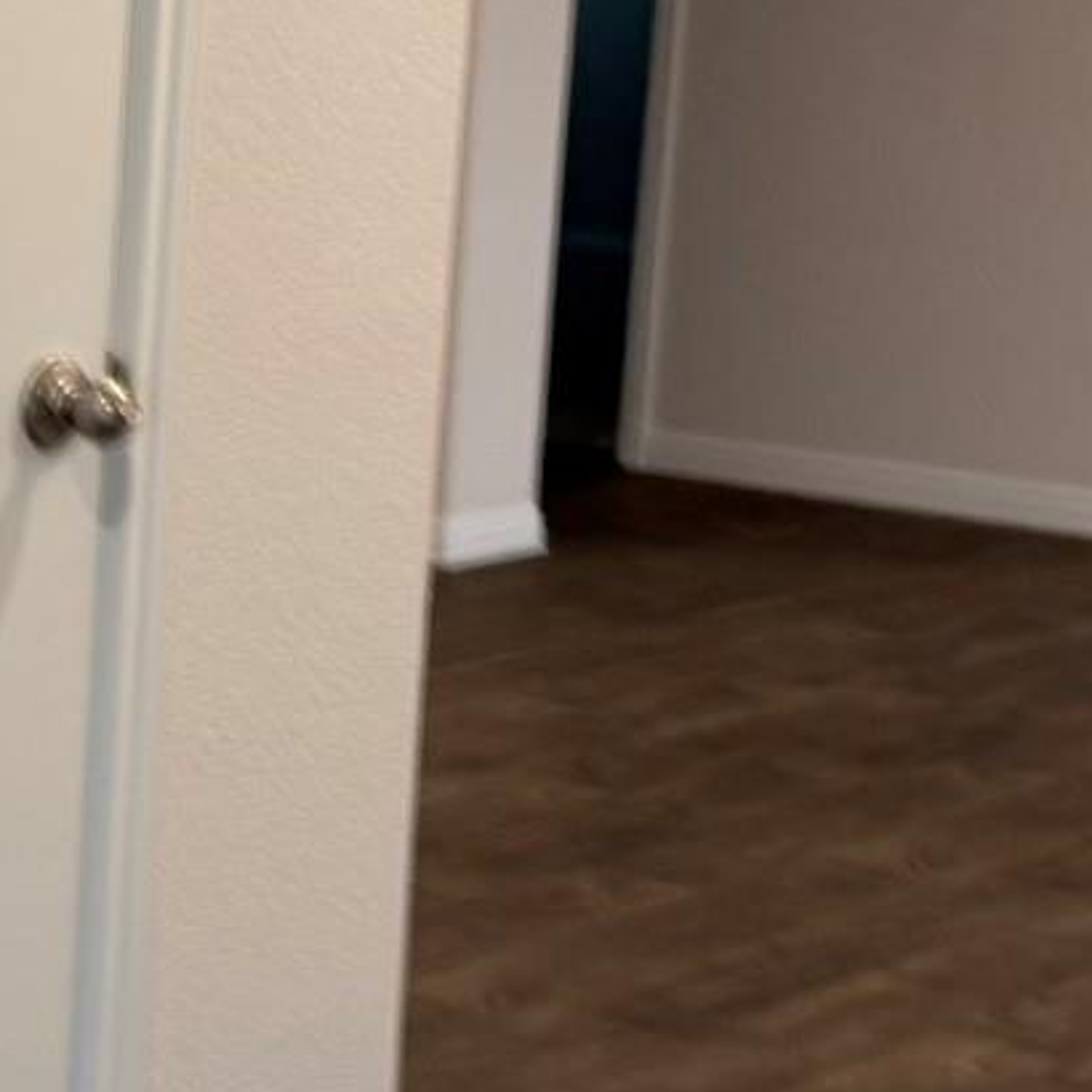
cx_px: -431
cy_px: 458
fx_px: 3783
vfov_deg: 16.4
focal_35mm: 106
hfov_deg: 15.4
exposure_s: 1/60
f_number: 1.78
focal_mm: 6.76
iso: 200
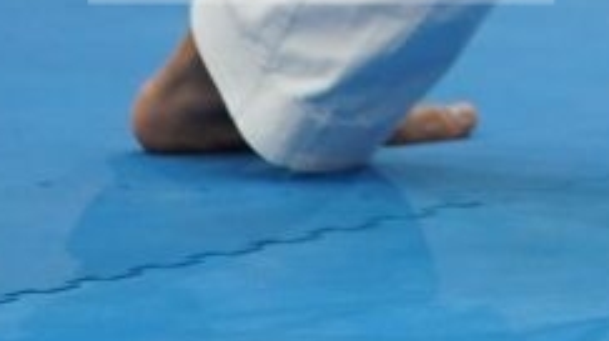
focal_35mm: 816
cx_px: 2020
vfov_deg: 1.5
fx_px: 13161
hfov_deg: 2.6
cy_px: -1116
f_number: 2.8
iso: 800
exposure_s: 1/500
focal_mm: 105
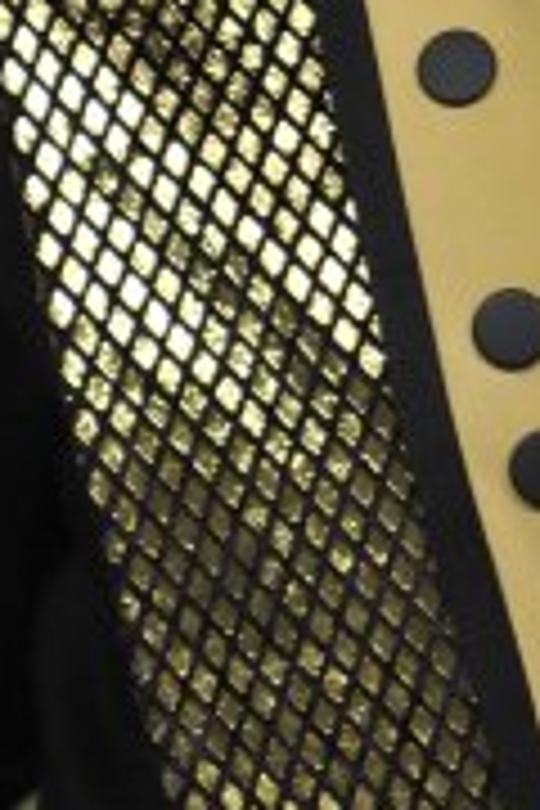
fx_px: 22476
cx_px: 628
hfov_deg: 1.4
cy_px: -279
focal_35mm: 999
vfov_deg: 2.1
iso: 800
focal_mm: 200
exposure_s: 1/320
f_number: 2.8
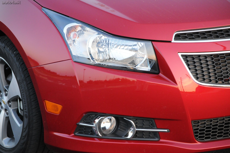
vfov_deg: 12.1
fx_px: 718
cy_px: 76
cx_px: 115
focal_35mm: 112
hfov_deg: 18.2
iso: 2000
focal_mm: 75
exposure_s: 1/250
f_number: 5
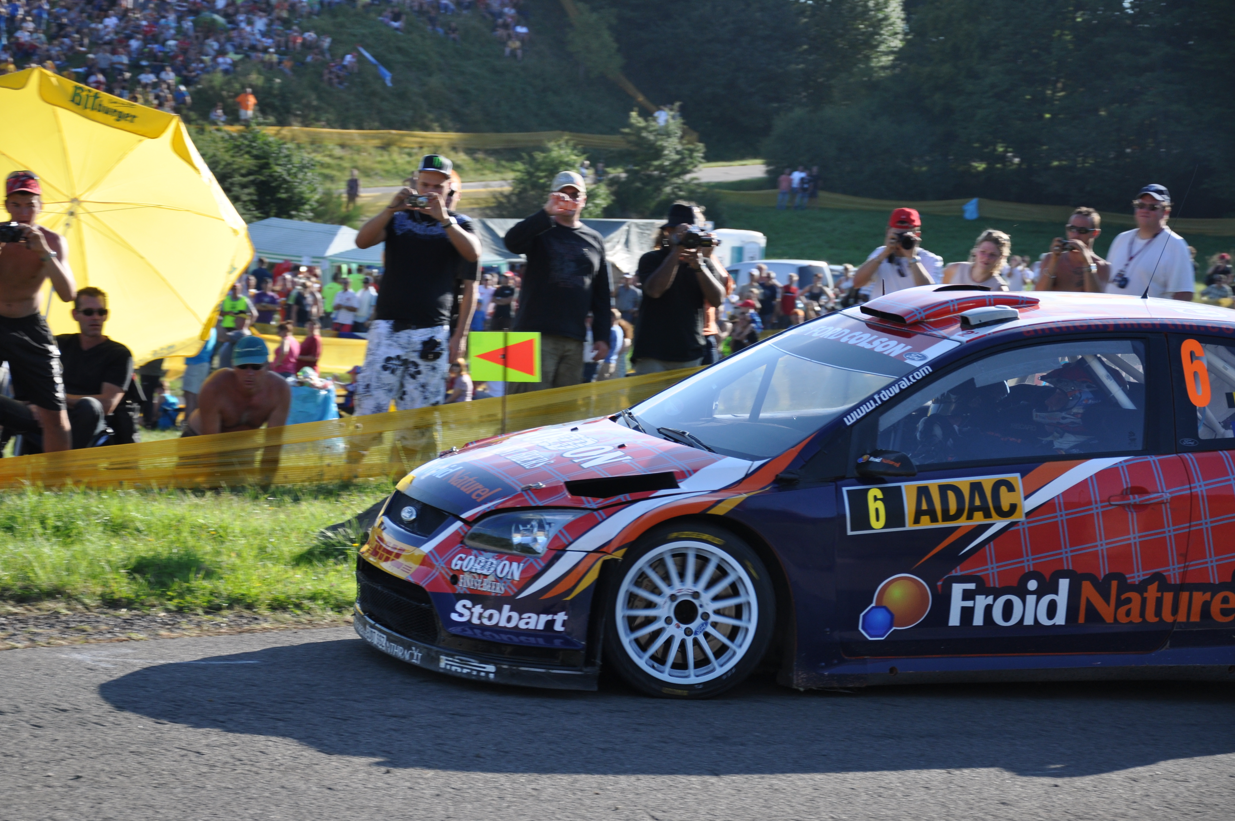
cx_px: 600
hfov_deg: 17.6
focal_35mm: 117
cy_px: 423
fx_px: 3992
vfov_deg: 11.7
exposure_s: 1/500
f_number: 5.6
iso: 250
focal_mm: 75
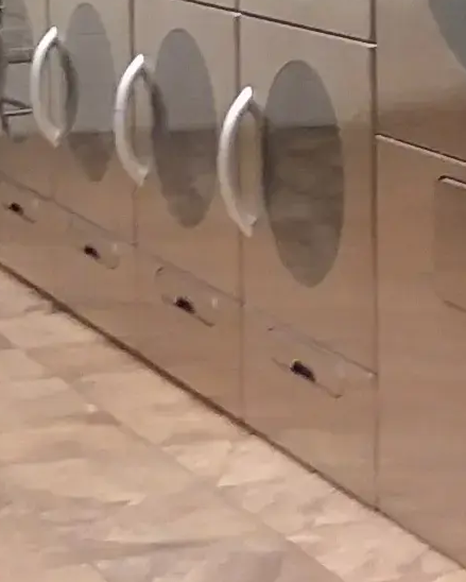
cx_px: 649
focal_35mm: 133
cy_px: 119
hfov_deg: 11.3
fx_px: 2291
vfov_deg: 14.4
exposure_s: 1/30
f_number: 1.9
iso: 80
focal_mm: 2.47
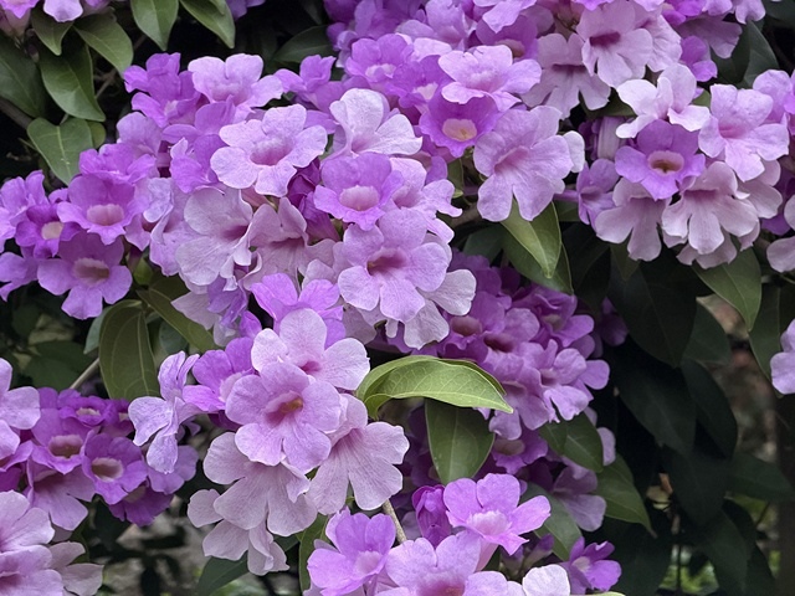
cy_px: 298
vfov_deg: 14.8
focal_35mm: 100
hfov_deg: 19.6
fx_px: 2297
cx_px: 398
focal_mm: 16.89
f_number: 2.8
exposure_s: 1/116
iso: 400
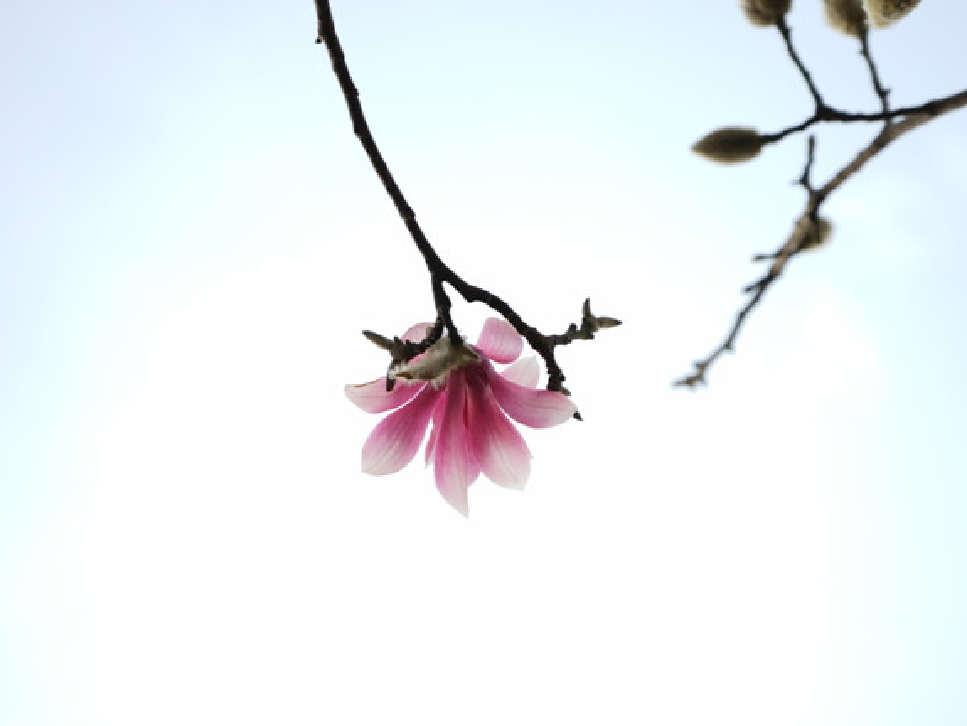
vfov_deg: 18.0
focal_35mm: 82
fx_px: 2292
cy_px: 359
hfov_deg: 23.8
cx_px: 571
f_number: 5.6
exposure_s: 1/250
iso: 80
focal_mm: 70
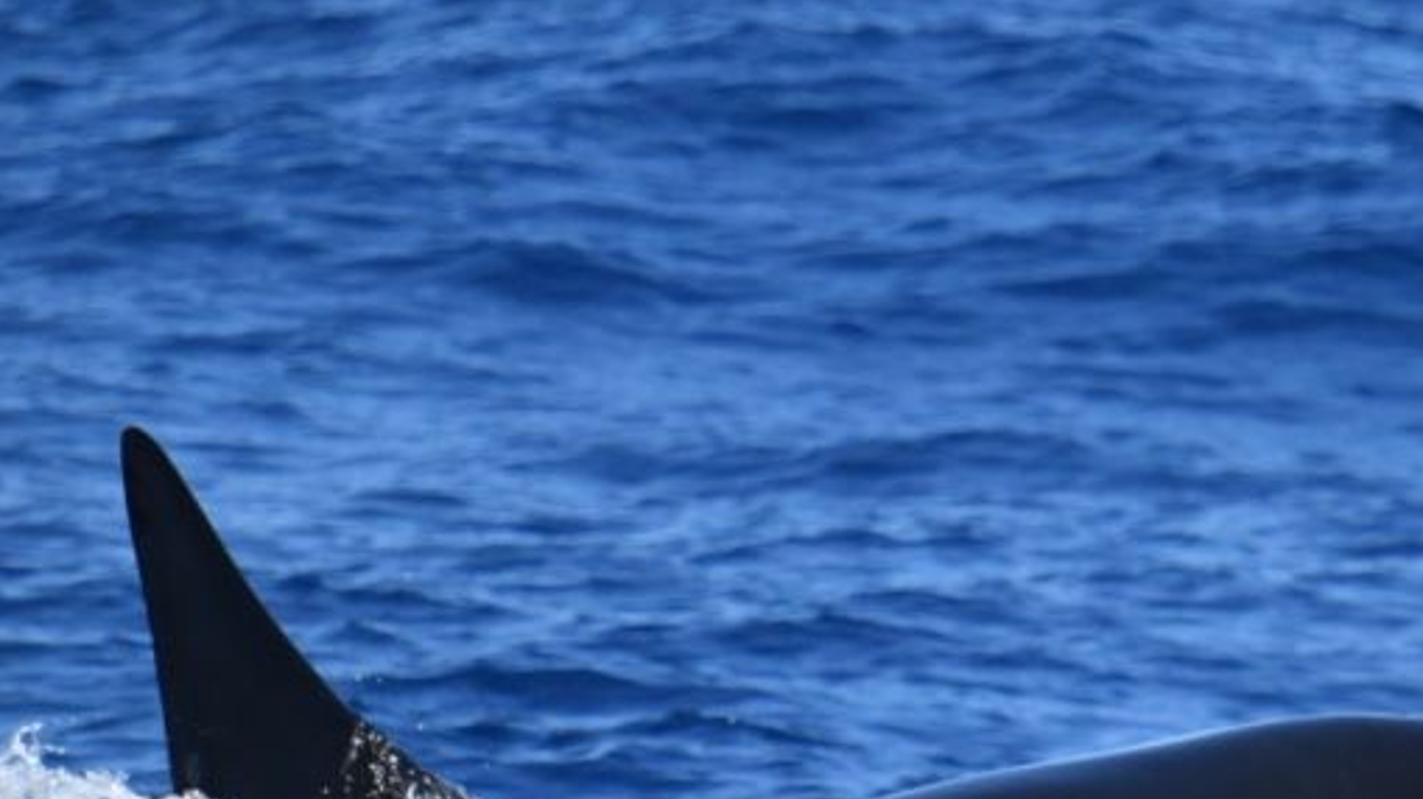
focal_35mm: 987
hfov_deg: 2.2
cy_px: 689
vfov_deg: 1.2
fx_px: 37232
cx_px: 914
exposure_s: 1/8000
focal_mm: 600
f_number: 6.3
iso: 1600
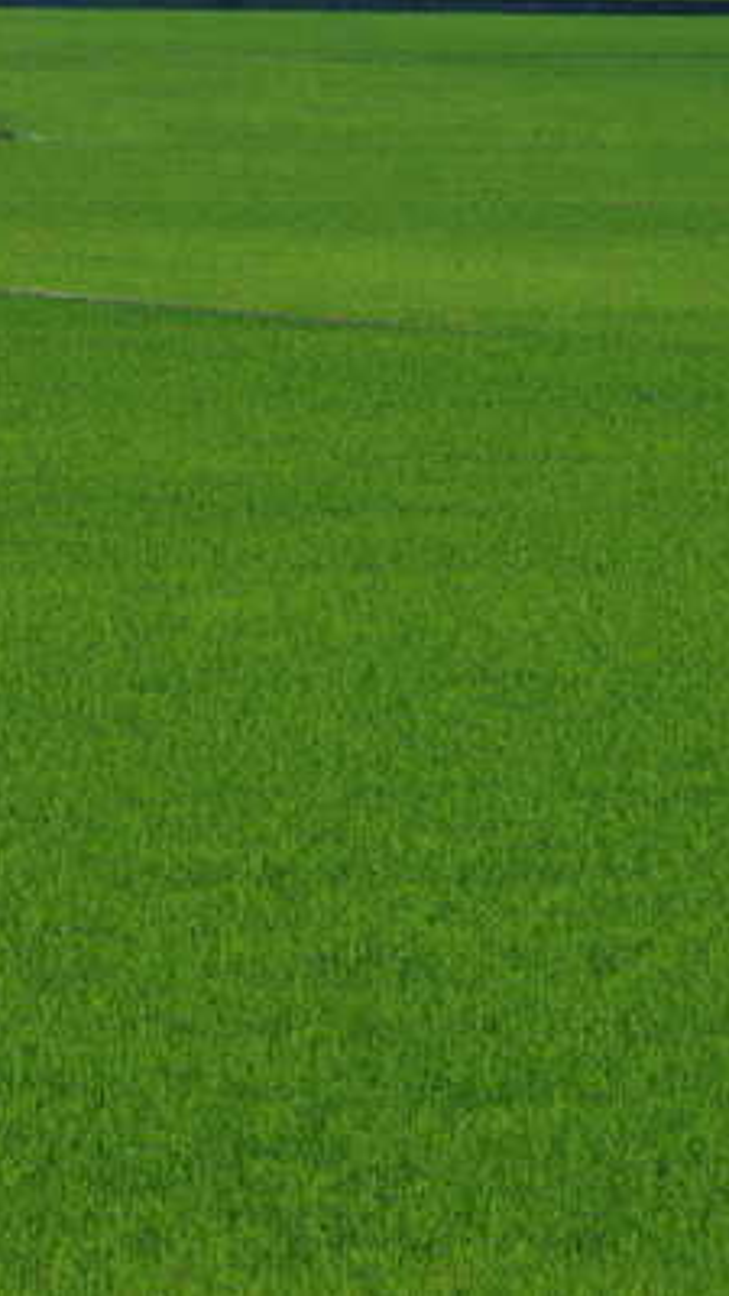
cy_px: 646
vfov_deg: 4.6
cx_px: 386
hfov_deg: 2.6
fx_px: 16220
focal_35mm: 472
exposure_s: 1/60
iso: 100
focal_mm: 200
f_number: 8
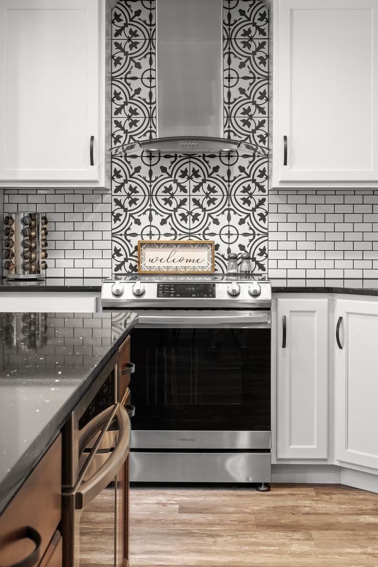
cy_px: 236
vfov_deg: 37.4
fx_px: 834
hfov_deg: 25.5
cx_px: 192
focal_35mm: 53
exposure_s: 1/2
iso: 320
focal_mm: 30
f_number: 8
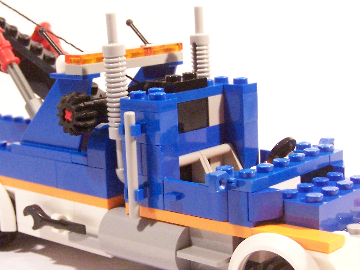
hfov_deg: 26.0
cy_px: 154
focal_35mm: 75
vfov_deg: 19.6
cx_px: 165
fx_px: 780
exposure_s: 1/30
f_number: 3.6
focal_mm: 6.3
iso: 400
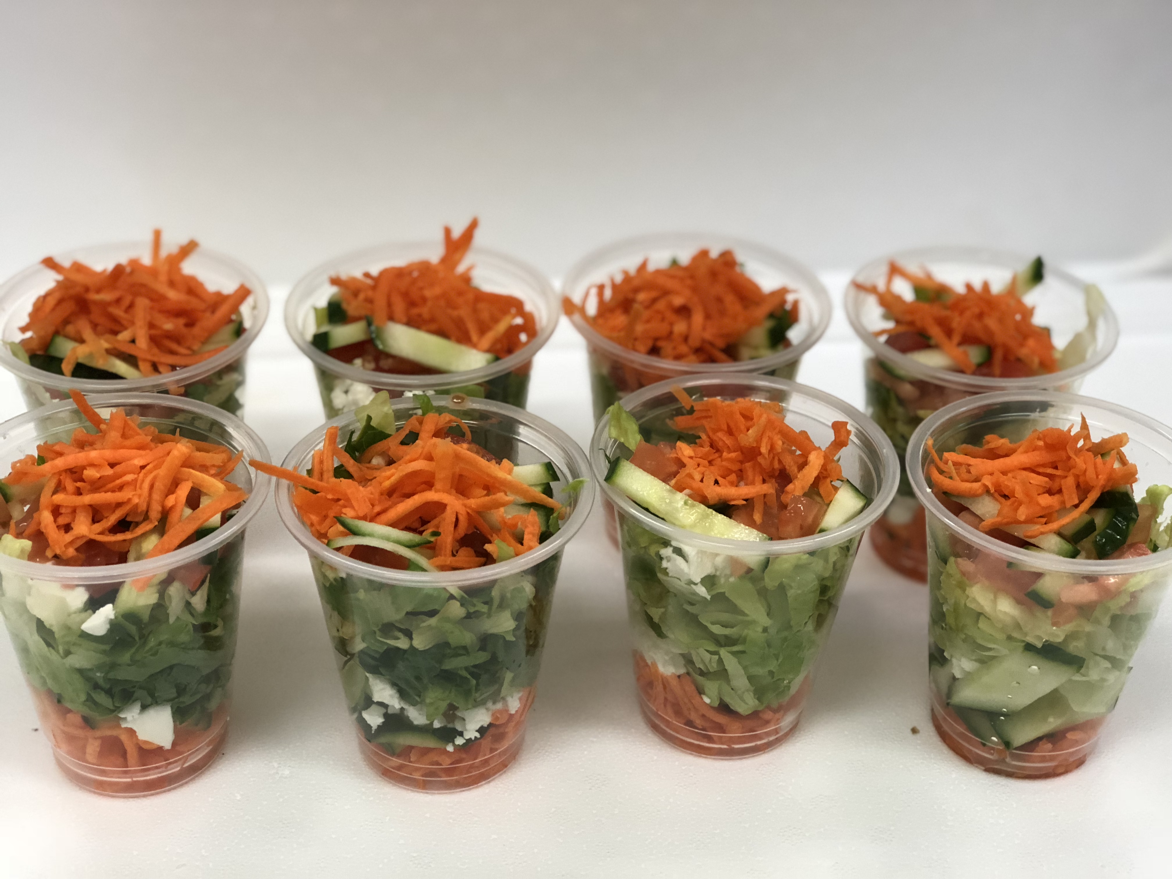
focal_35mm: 57
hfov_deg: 33.8
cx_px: 586
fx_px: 1930
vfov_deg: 25.7
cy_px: 440
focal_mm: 6.6
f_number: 2.8
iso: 125
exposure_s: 1/50
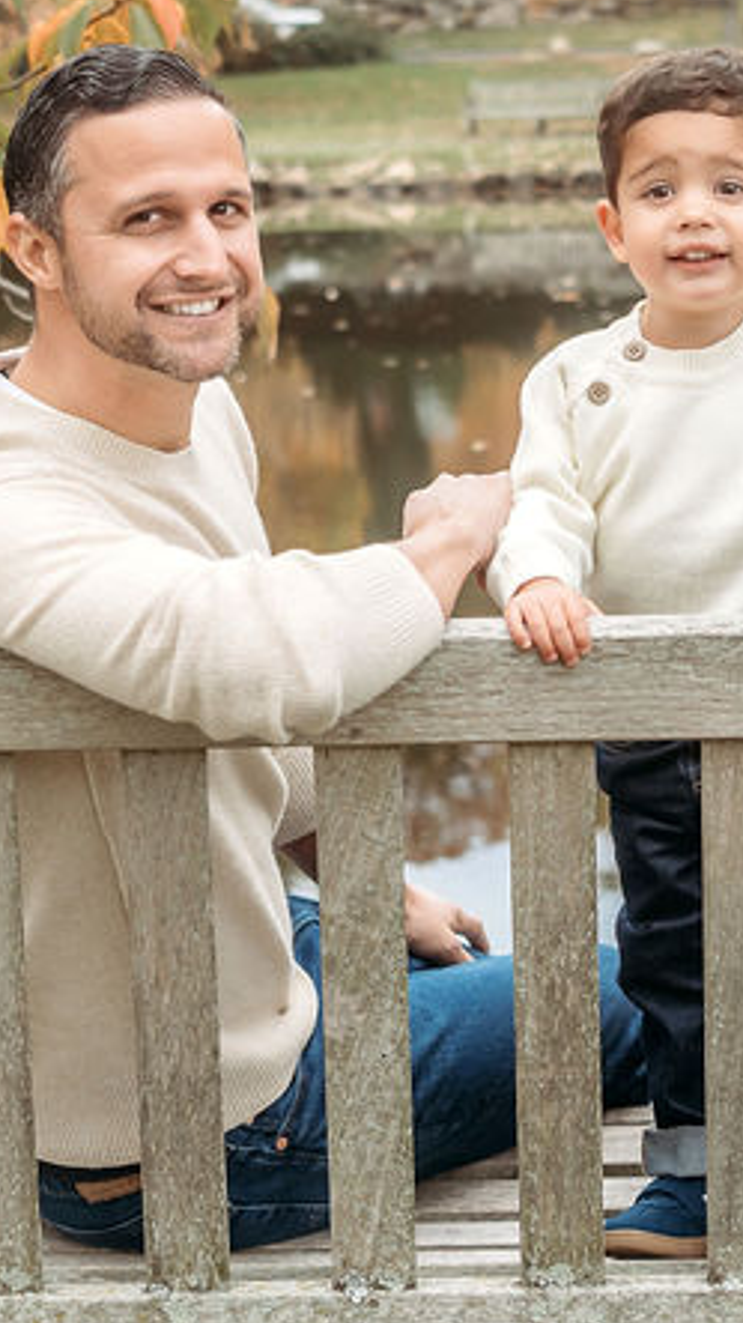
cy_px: 494
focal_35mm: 109
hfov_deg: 11.0
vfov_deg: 19.6
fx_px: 3820
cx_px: 725
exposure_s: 1/400
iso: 320
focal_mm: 45
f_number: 4
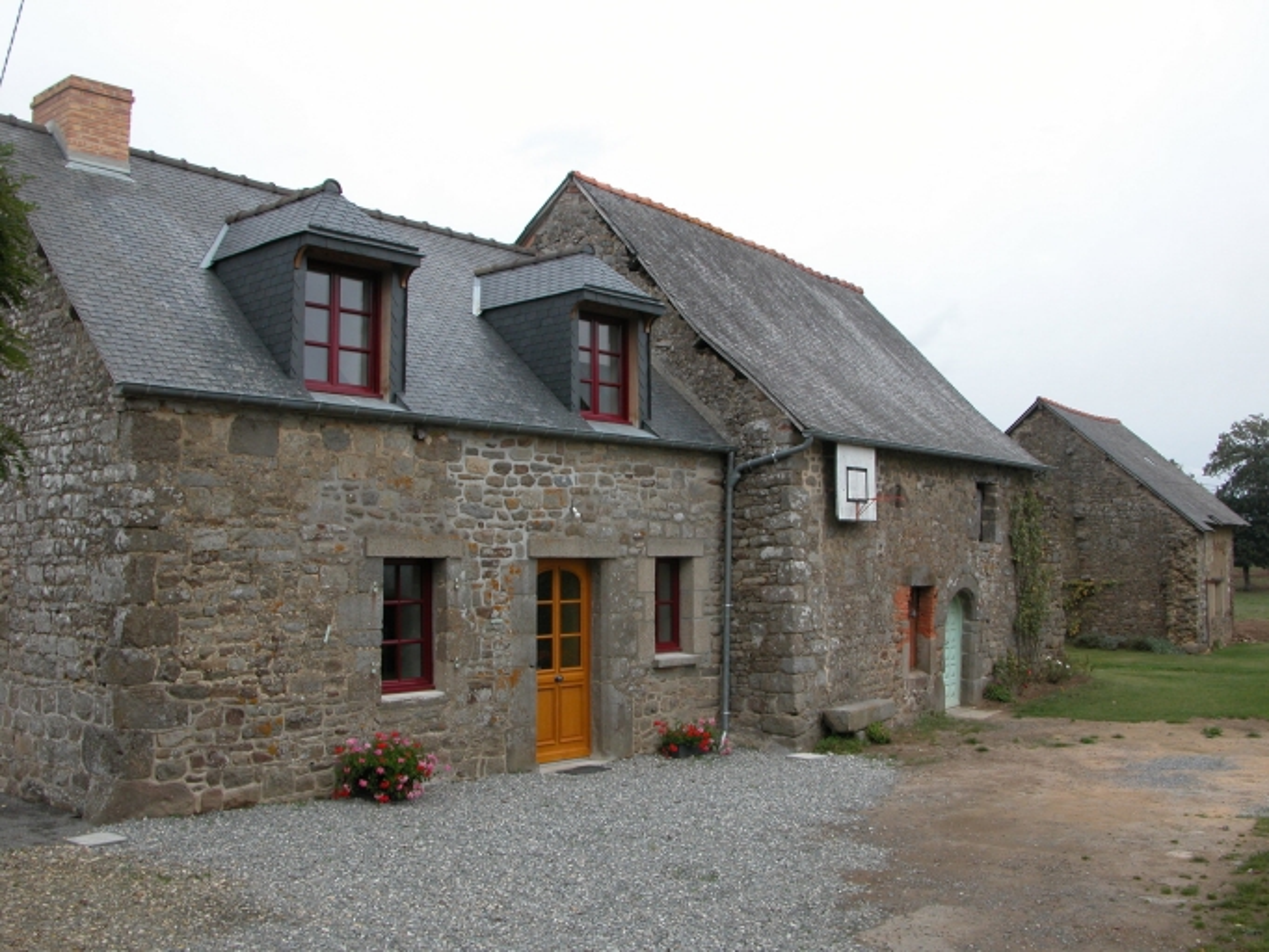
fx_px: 1284
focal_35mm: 35
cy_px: 476
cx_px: 634
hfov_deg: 52.6
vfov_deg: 40.7
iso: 100
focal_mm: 8.9
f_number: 5.6
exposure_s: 1/220
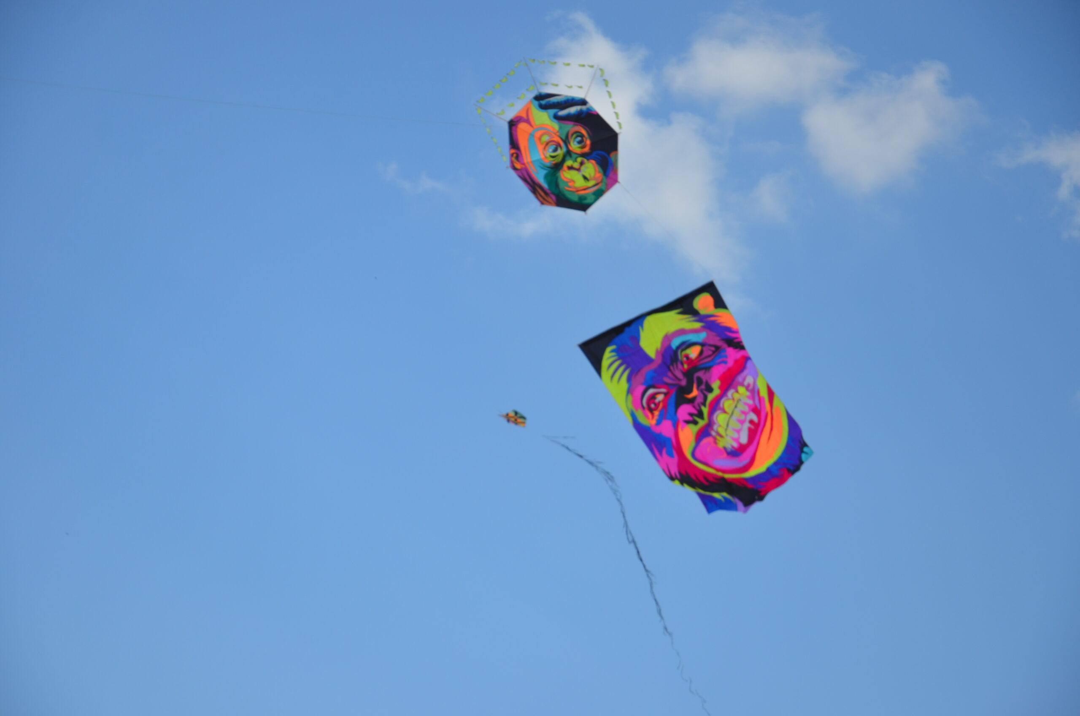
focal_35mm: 128
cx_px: 540
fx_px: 3817
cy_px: 358
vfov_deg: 10.7
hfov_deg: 16.1
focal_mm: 85
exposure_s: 1/800
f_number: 7.1
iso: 200
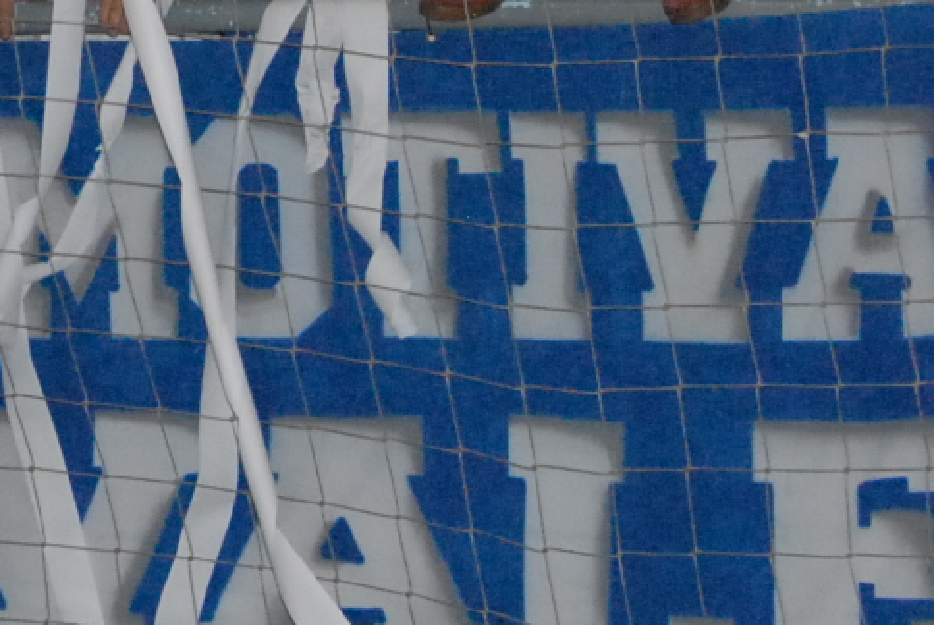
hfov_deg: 10.4
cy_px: -204
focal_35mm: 192
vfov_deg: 7.1
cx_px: -384
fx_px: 4987
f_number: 8
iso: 1600
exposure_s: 1/125
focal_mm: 32
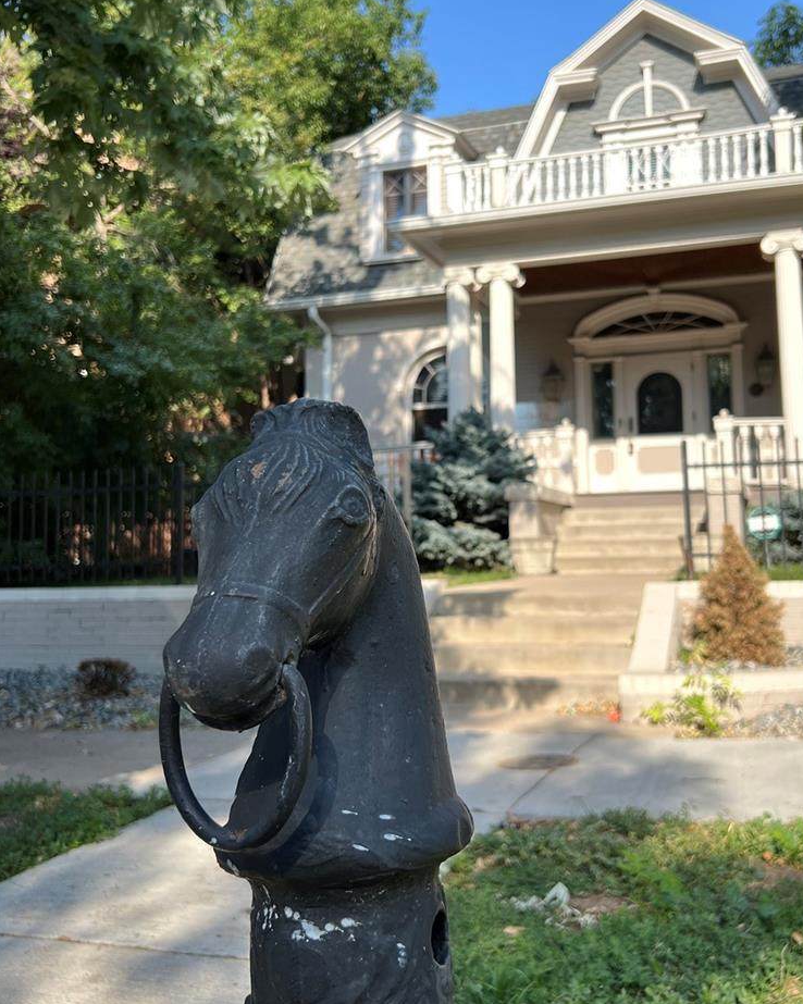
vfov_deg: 54.2
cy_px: 458
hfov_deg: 44.3
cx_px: 486
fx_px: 981
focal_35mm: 33
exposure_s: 1/509
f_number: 1.5
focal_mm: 5.7
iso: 50
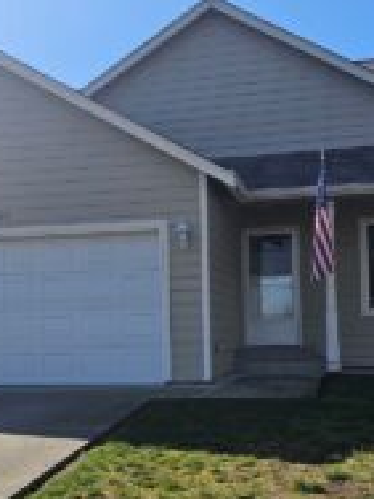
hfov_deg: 29.7
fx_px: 706
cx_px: 194
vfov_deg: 38.7
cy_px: 308
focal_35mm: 49
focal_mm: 6.3
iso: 10
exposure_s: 1/784
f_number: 1.7
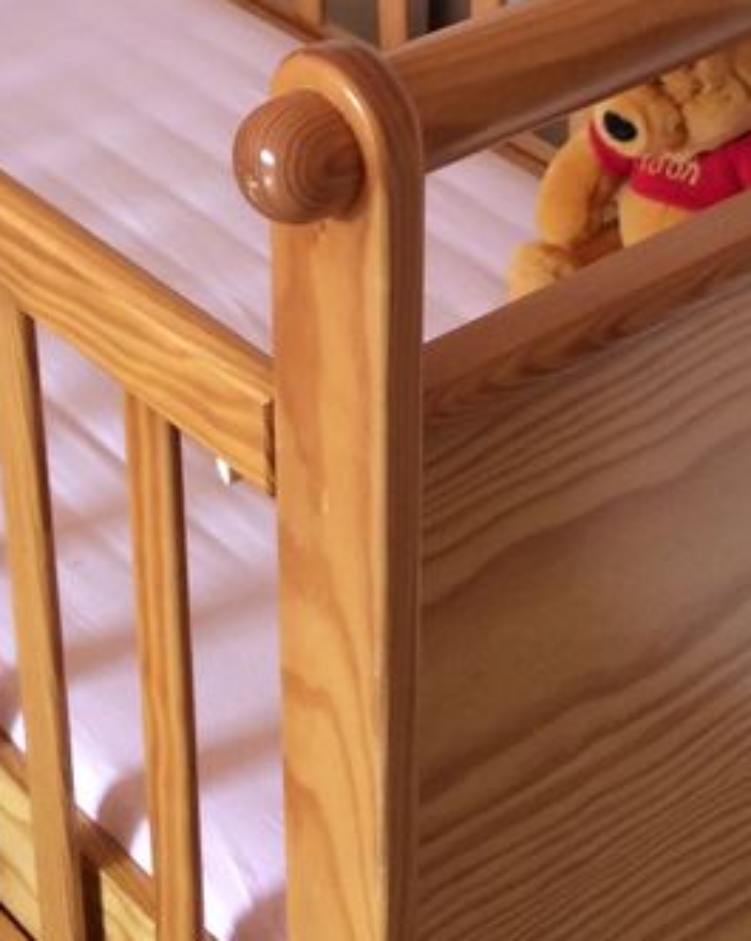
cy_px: 187
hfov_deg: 16.3
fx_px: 2615
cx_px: 322
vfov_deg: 20.2
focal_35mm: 94
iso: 50
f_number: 2.4
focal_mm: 3.3
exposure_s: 1/25
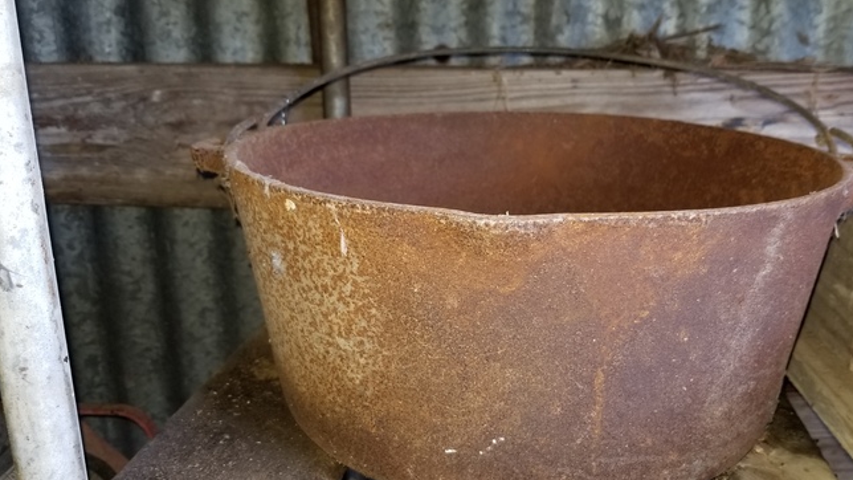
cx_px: 483
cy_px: 249
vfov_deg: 34.6
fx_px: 769
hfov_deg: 57.8
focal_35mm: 34
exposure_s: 1/60
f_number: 1.7
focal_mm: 4.25
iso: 80
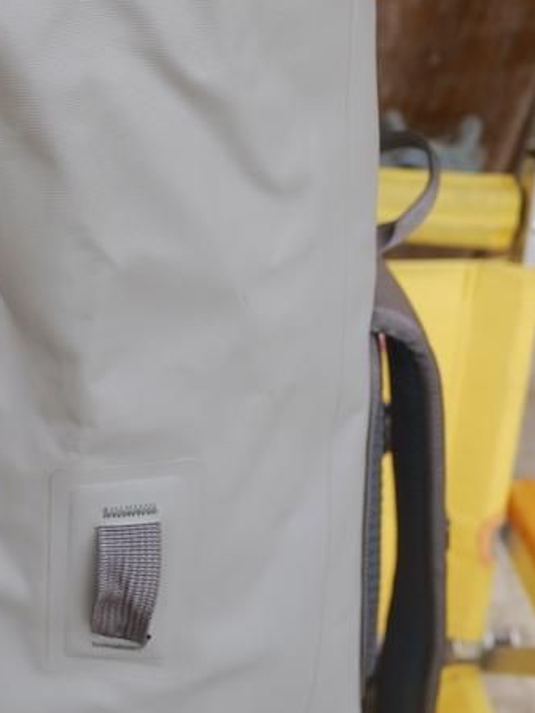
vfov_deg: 39.3
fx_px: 989
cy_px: 250
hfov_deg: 29.3
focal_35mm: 48
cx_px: 80
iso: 160
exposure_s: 1/200
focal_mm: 14
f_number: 3.2
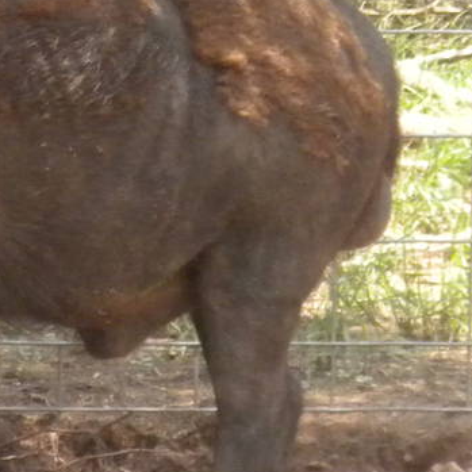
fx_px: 14887
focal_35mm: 965
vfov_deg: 1.8
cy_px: -114
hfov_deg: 1.8
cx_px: -179
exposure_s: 1/487
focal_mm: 42.1
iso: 400
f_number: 5.2
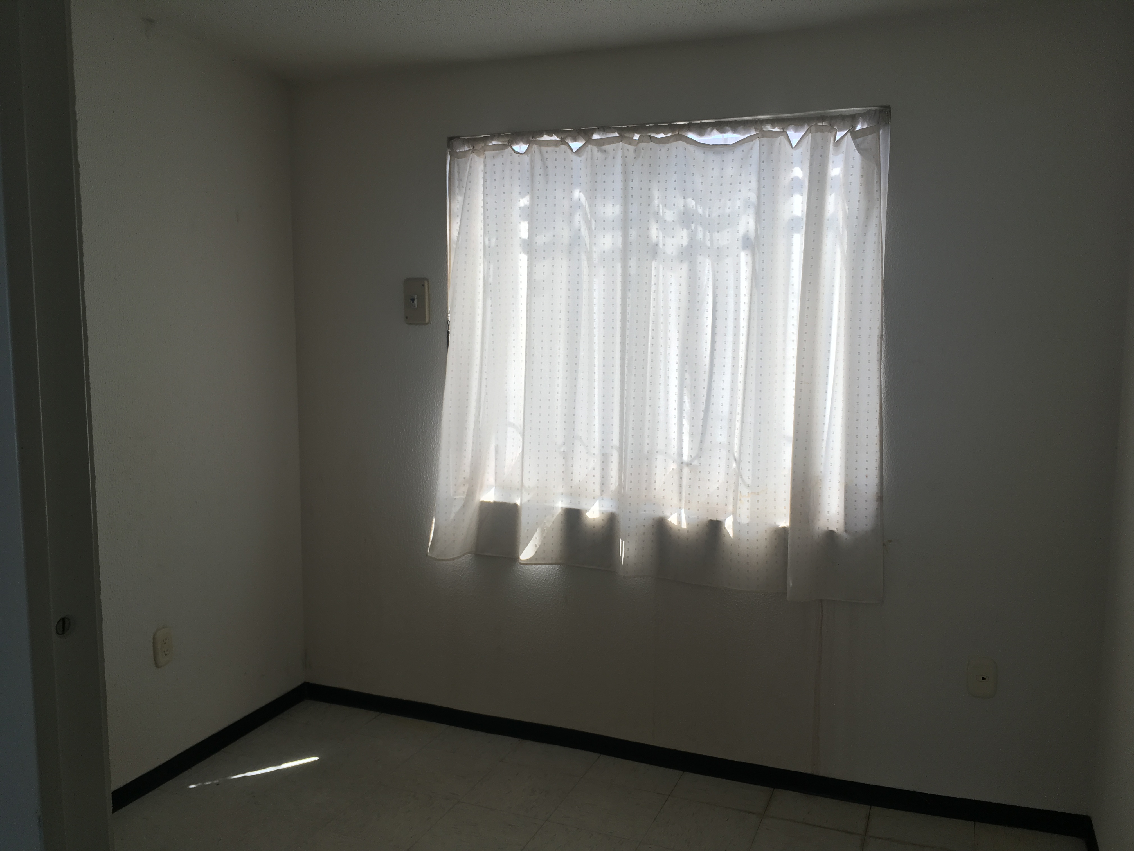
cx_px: 567
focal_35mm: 29
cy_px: 426
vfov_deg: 48.2
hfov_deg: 61.7
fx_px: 950
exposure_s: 1/172
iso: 25
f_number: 2.2
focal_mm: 4.15
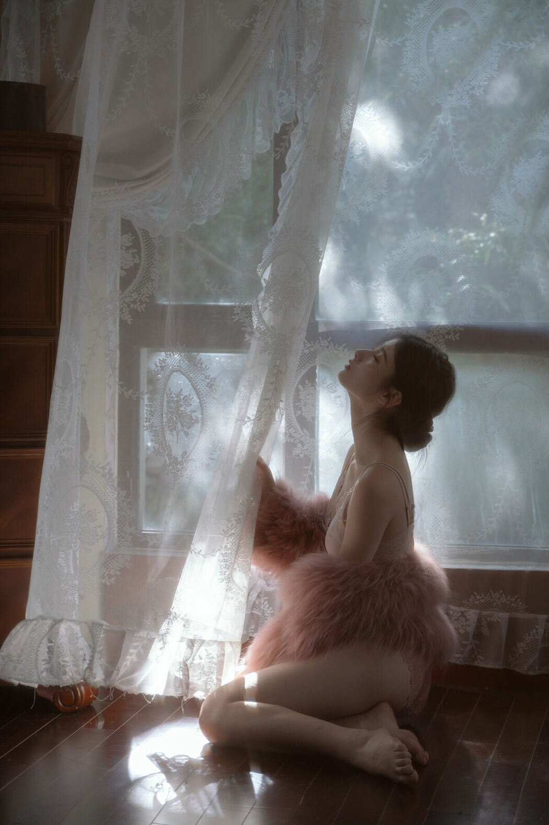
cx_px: 274
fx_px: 1604
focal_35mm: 70
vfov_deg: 28.9
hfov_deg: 19.4
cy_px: 412
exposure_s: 1/125
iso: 250
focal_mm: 70
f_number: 4
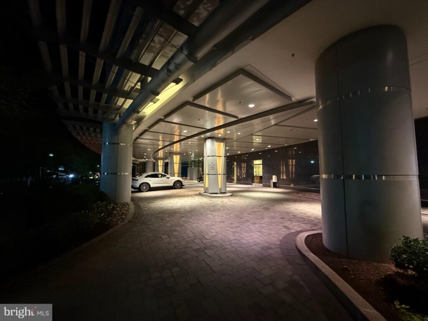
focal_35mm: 14
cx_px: 214
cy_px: 160
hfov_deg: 102.1
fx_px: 173
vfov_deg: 85.7
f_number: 2.2
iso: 1000
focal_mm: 2.22
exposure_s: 1/40
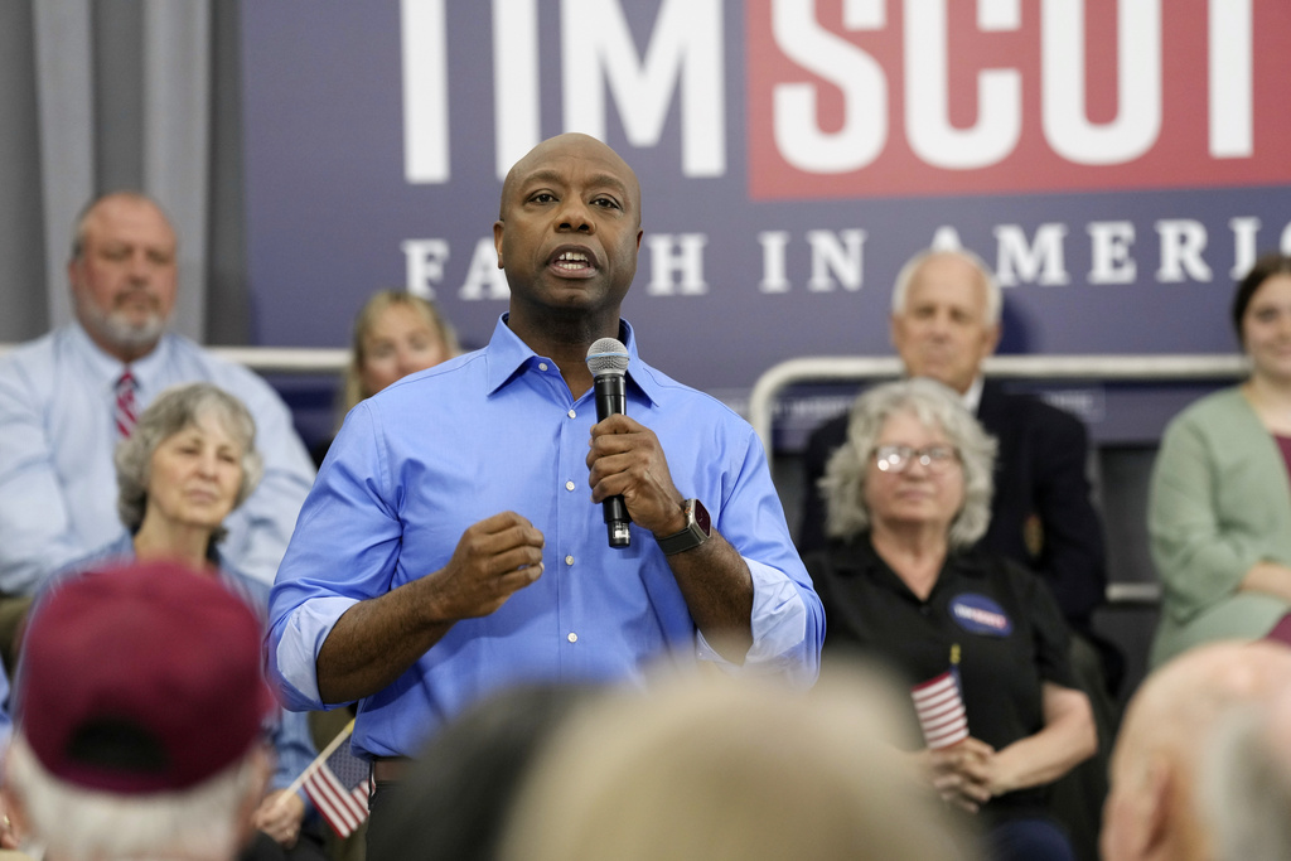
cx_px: 646
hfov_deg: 10.3
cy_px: 430
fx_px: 7173
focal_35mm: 200
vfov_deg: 6.9
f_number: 4
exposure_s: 1/200
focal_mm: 200
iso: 2000
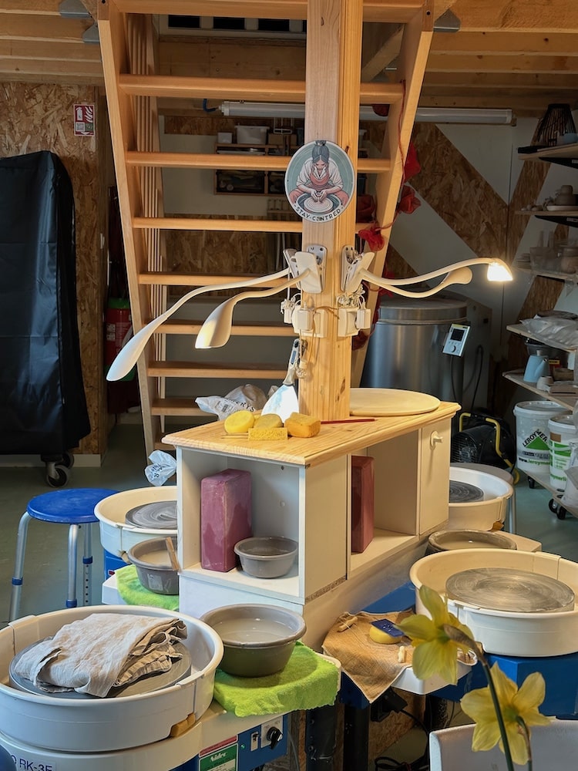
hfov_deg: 30.3
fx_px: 1069
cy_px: 386
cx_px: 289
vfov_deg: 39.7
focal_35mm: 48
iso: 80
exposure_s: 1/78
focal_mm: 6.86
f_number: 1.78
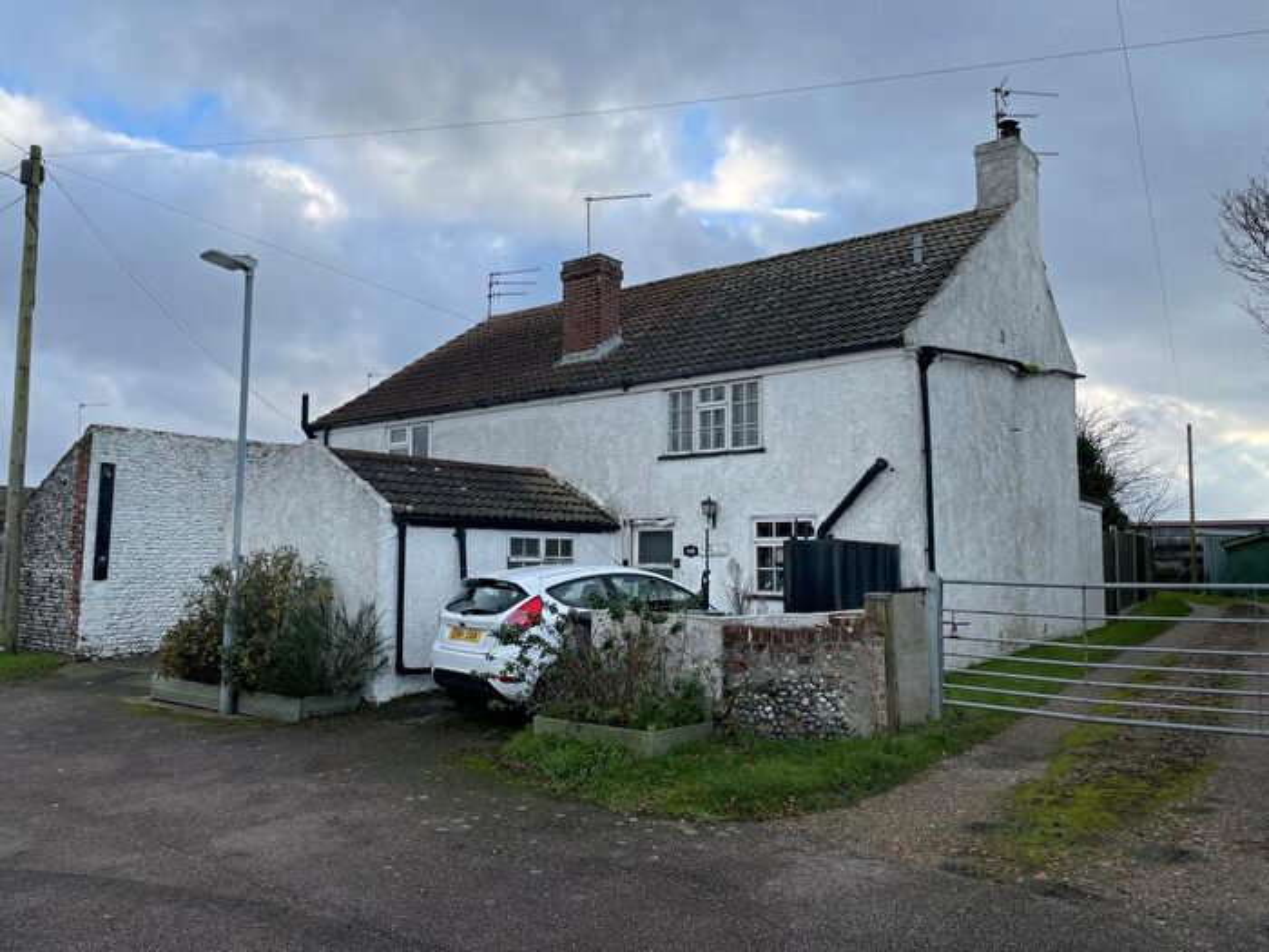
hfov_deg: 67.3
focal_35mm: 26
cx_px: 634
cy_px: 476
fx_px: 953
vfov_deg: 53.1
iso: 32
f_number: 1.6
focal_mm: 4.2
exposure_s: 1/1043
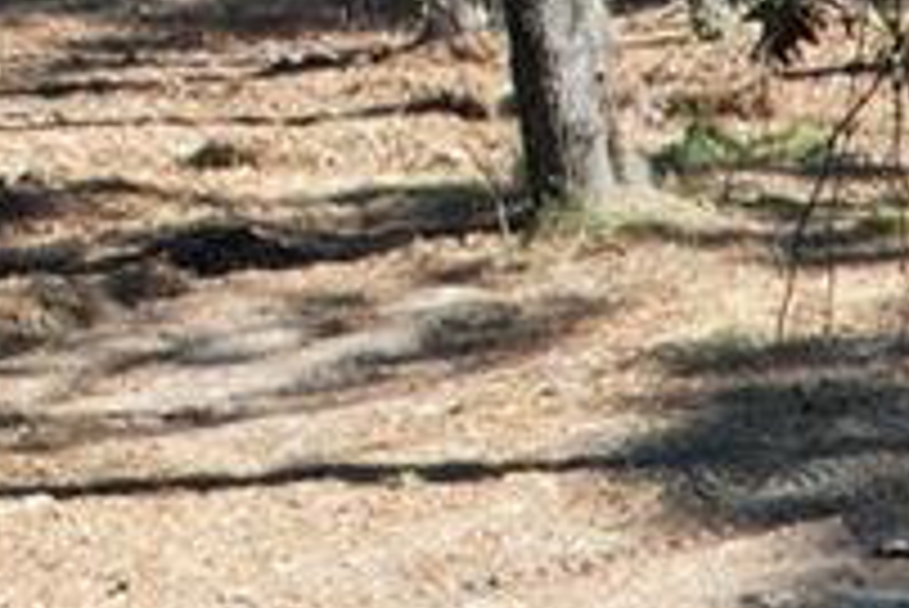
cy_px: 1423
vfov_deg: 7.4
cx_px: 2894
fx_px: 4397
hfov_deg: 9.1
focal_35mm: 174
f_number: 2.8
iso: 140
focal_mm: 8.38
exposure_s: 1/180
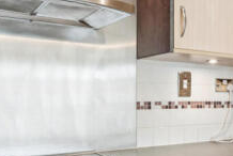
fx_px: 331
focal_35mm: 51
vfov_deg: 26.4
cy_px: 105
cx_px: 219
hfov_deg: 36.0
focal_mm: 17
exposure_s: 1/15
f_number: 8
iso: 320
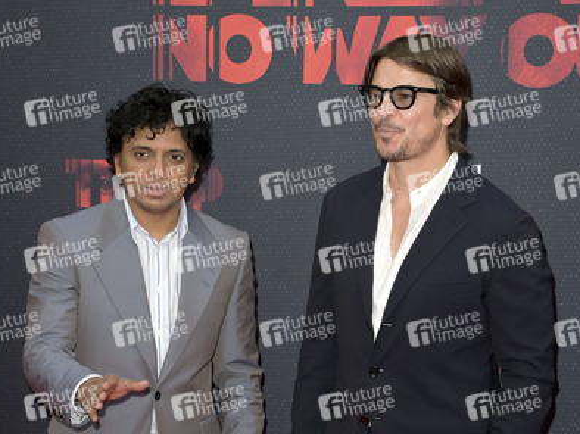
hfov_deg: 25.3
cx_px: 317
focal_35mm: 77
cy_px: 219
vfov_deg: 19.1
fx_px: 1289
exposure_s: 1/250
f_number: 7.1
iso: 400
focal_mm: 70
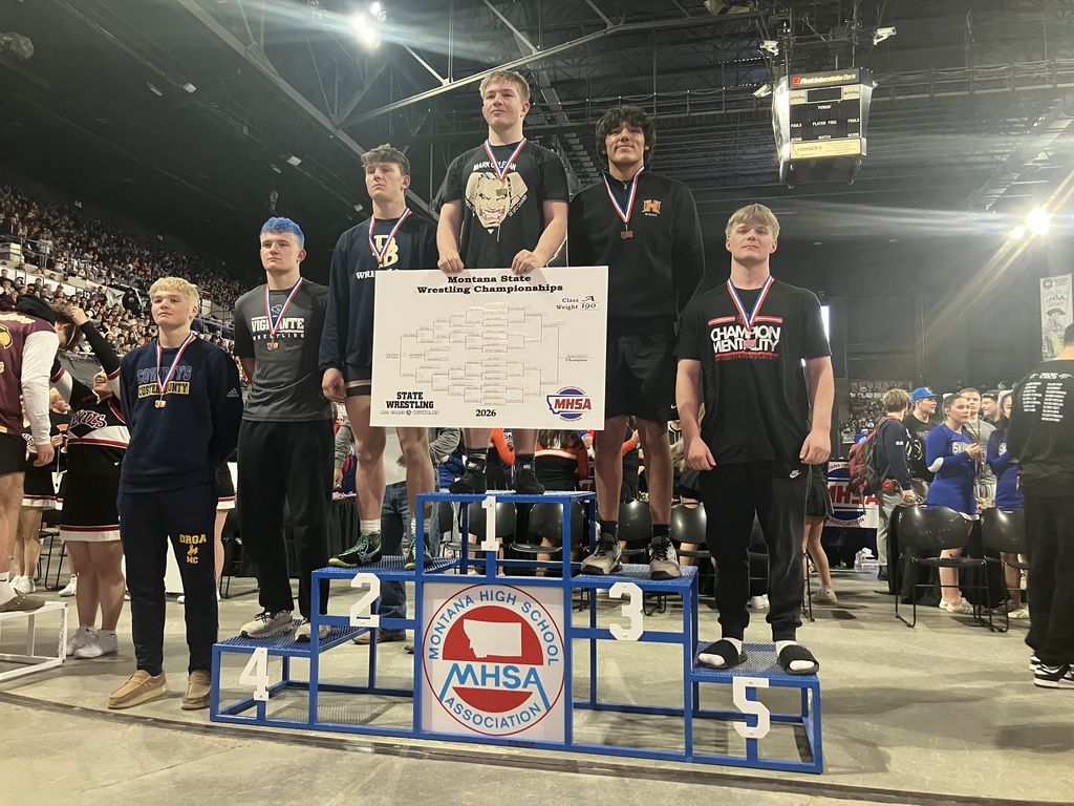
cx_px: 537
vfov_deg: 49.7
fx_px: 869
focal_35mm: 28
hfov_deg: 63.4
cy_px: 403
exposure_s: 1/60
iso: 250
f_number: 1.8
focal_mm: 3.99
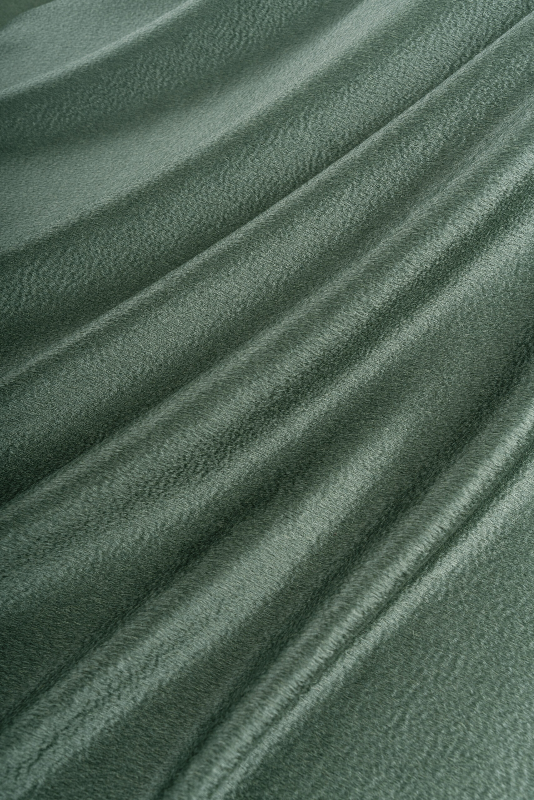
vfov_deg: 54.4
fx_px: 778
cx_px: 267
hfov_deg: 37.9
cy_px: 400
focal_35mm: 35
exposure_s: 1/250
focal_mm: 35
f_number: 10
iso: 100
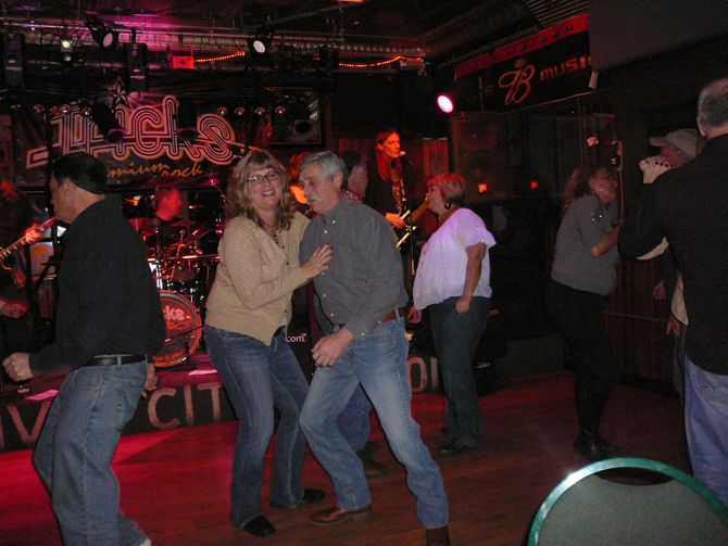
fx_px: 736
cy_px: 273
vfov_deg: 40.7
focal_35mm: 35
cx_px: 364
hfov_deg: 52.6
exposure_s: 1/30
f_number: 2.8
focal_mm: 5.2
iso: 400
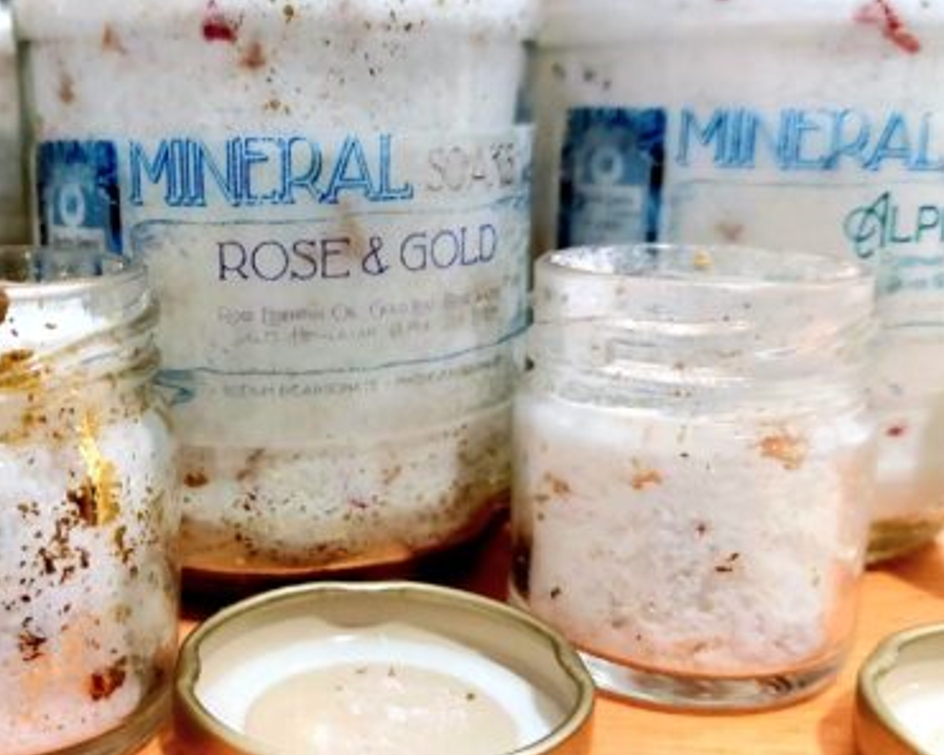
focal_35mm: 38
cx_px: 255
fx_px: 1062
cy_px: 349
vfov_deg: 39.1
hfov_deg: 46.5
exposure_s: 1/100
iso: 320
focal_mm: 5.23
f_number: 1.8
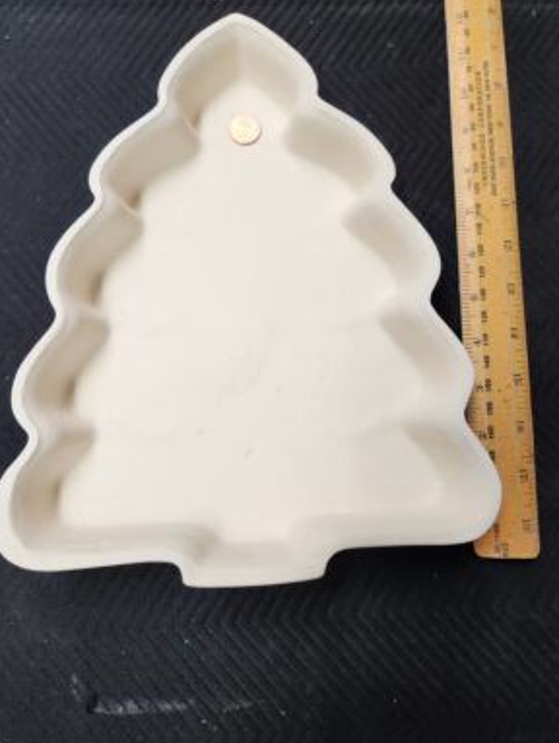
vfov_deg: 71.5
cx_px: 272
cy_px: 376
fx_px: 516
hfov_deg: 56.9
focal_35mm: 24
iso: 160
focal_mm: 5.4
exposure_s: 1/120
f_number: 1.8
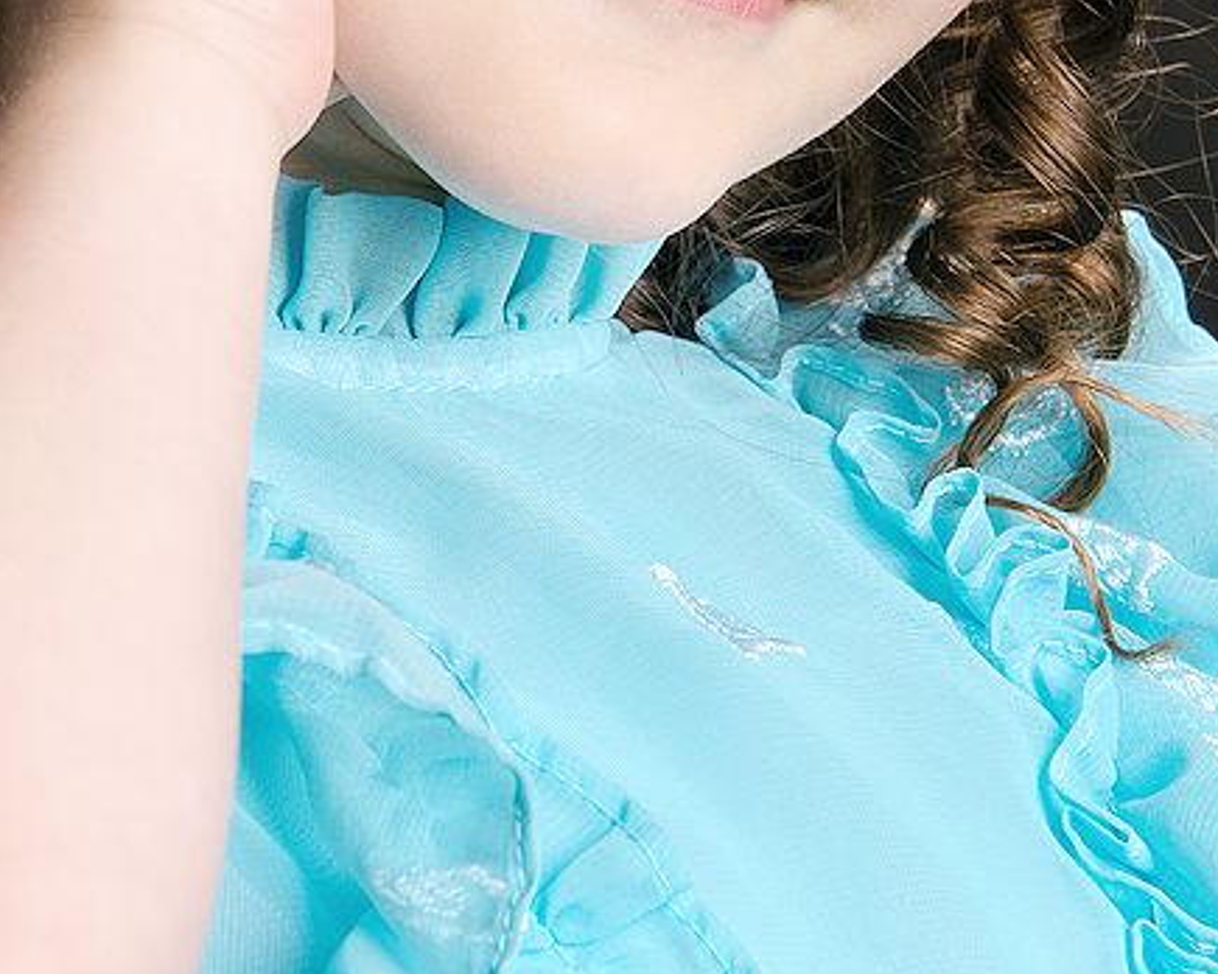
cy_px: 263
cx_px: 588
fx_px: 10490
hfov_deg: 6.6
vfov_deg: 5.3
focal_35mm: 291
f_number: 6.3
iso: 100
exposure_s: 1/125
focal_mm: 54
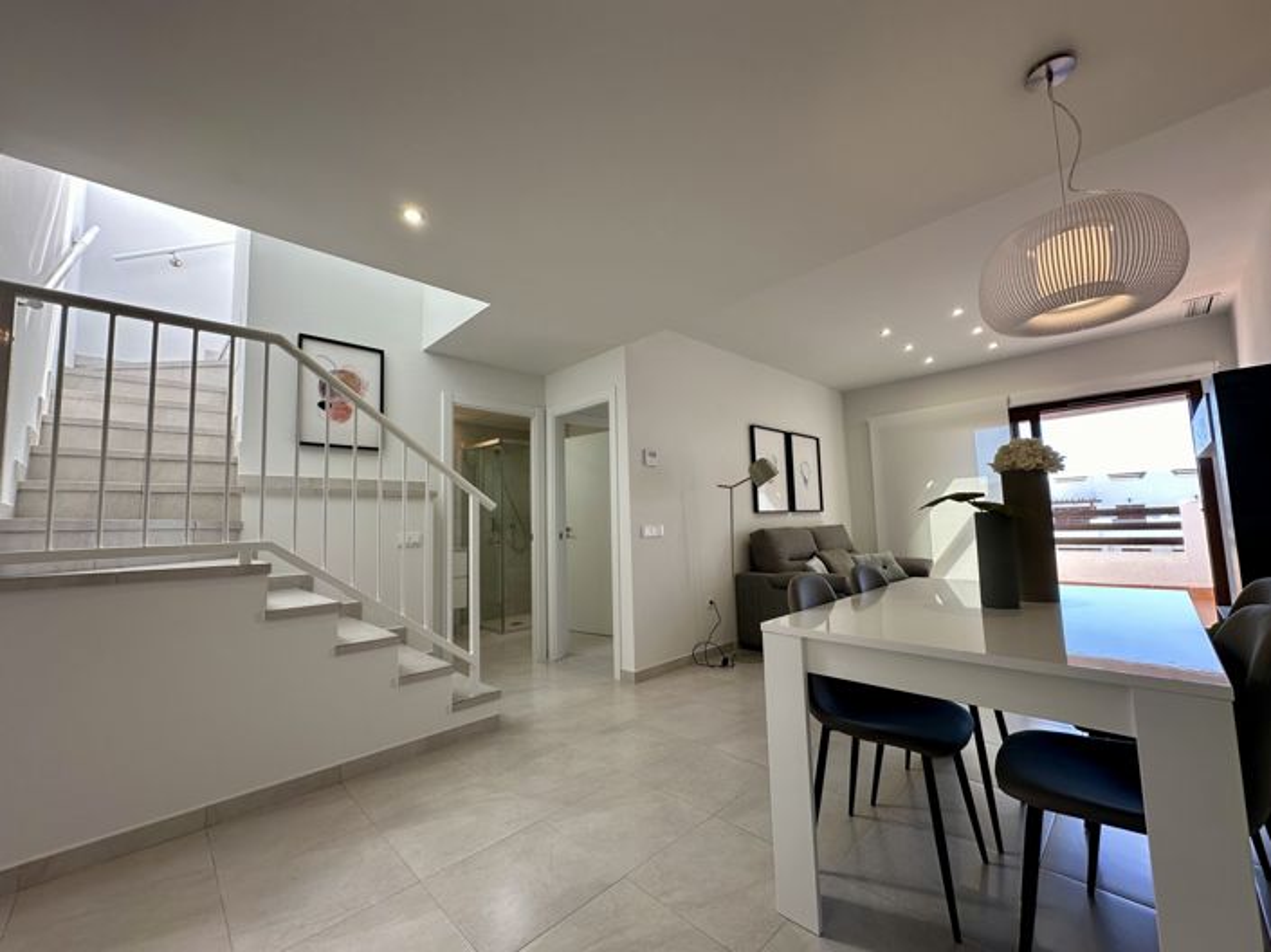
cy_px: 476
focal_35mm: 14
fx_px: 514
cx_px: 636
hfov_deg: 102.1
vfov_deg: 85.6
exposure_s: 1/99
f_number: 2.2
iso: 40
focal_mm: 2.22
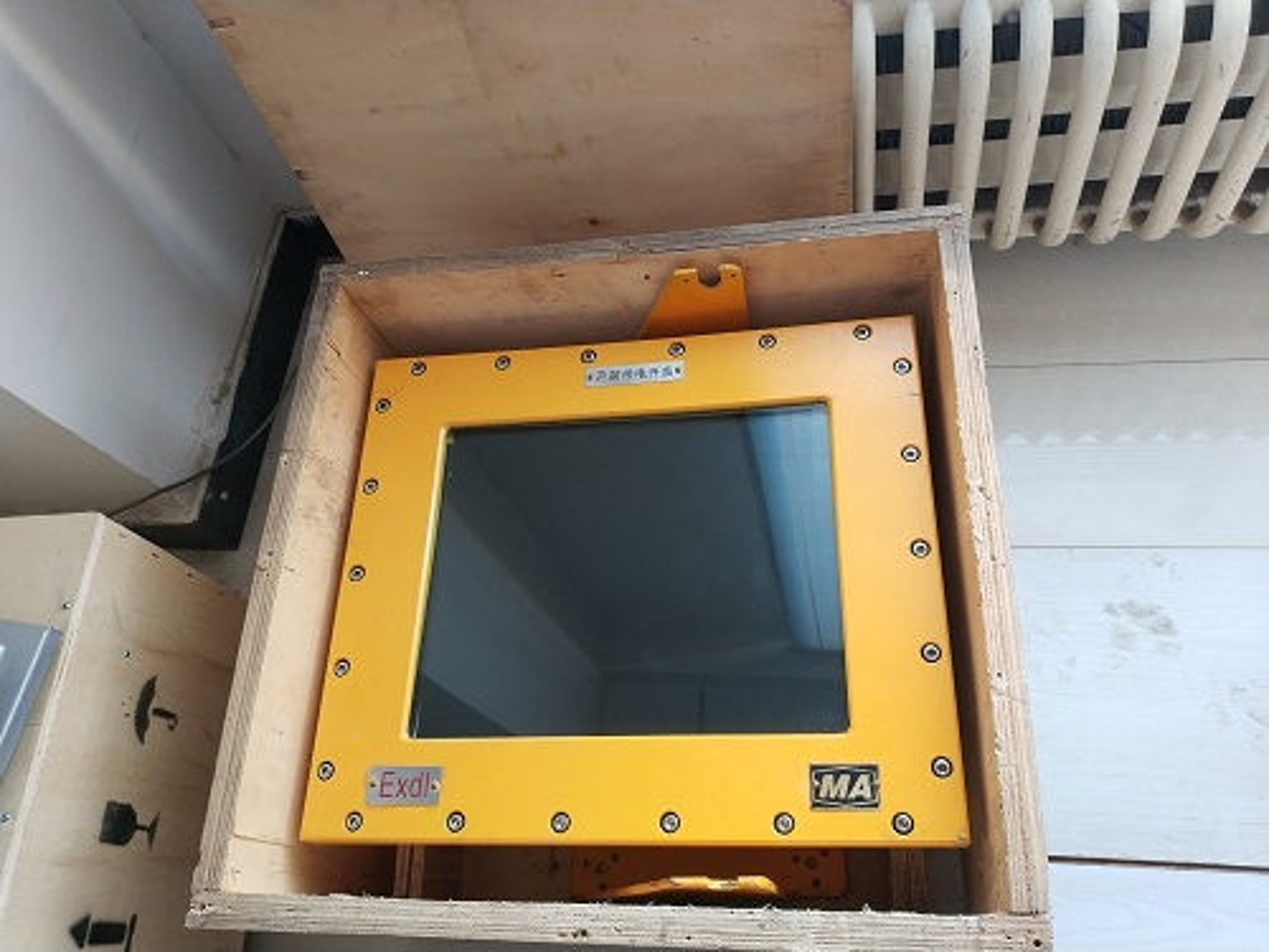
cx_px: 634
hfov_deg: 56.8
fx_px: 1173
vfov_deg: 44.2
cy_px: 476
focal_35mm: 32
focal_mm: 4.5
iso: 194
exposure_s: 1/25
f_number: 2
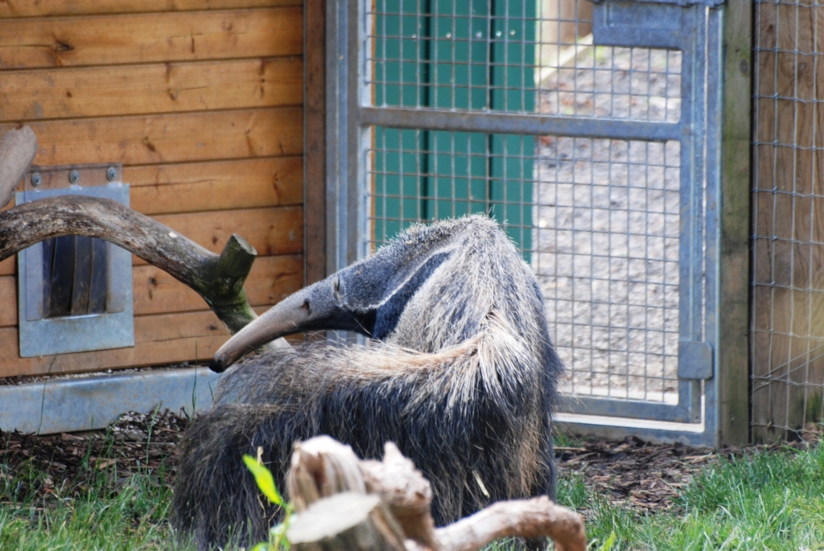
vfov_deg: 3.1
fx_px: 10310
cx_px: 412
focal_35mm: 450
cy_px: 276
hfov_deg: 4.6
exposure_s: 1/125
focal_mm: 300
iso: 360
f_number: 5.6
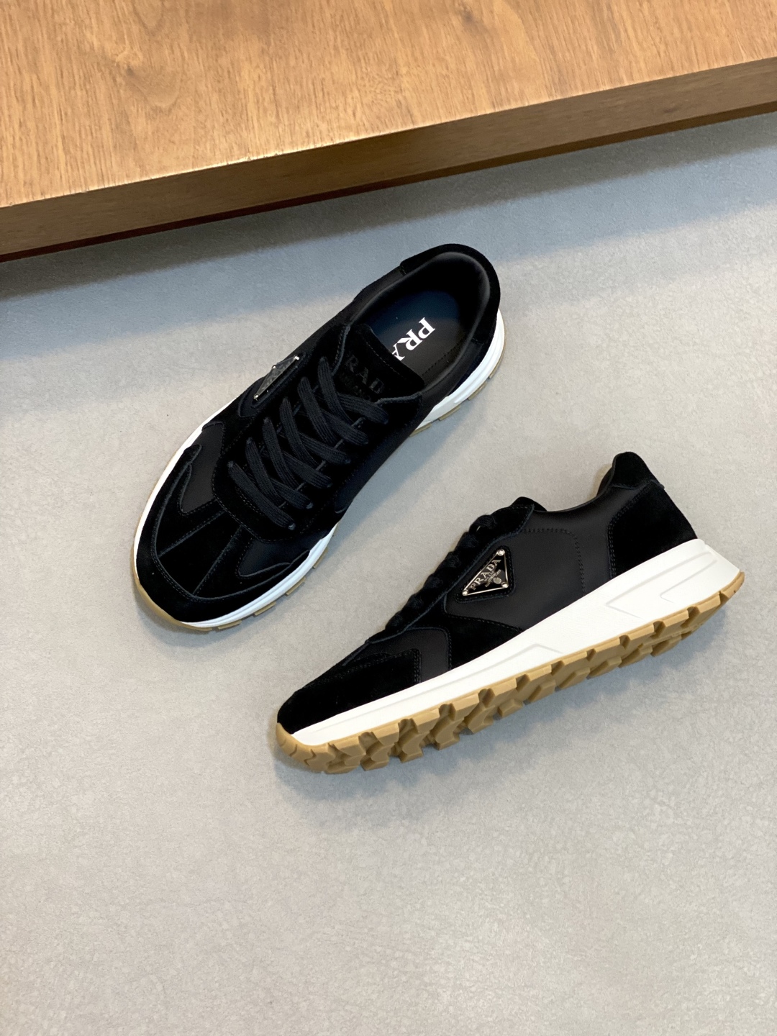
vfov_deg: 36.8
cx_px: 388
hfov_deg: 28.0
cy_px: 518
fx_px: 1556
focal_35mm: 52
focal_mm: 6
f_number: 2
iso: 200
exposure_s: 1/100
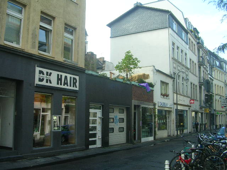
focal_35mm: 38
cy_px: 85
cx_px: 114
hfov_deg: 49.0
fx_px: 249
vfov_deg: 37.7
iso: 50
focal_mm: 5.8
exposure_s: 1/220
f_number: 2.8
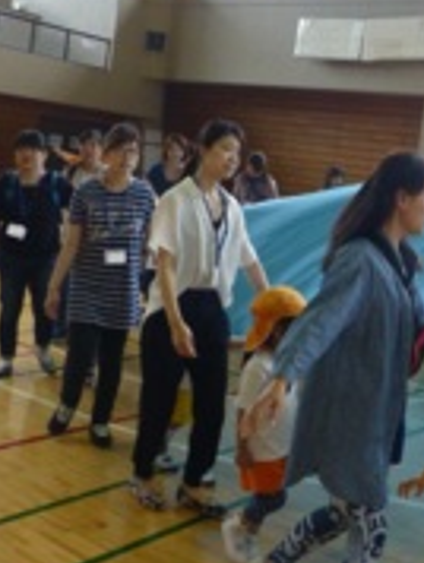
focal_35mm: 49
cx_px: 320
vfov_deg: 38.6
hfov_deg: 29.3
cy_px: 215
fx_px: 798
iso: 640
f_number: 3.3
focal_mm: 4.3
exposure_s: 1/250
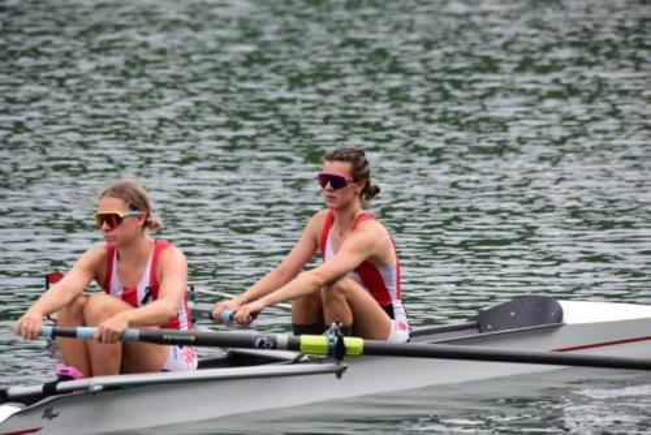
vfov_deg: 3.8
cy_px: 218
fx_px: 6513
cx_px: 326
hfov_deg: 5.7
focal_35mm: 360
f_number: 11
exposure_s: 1/500
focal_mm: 360
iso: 800
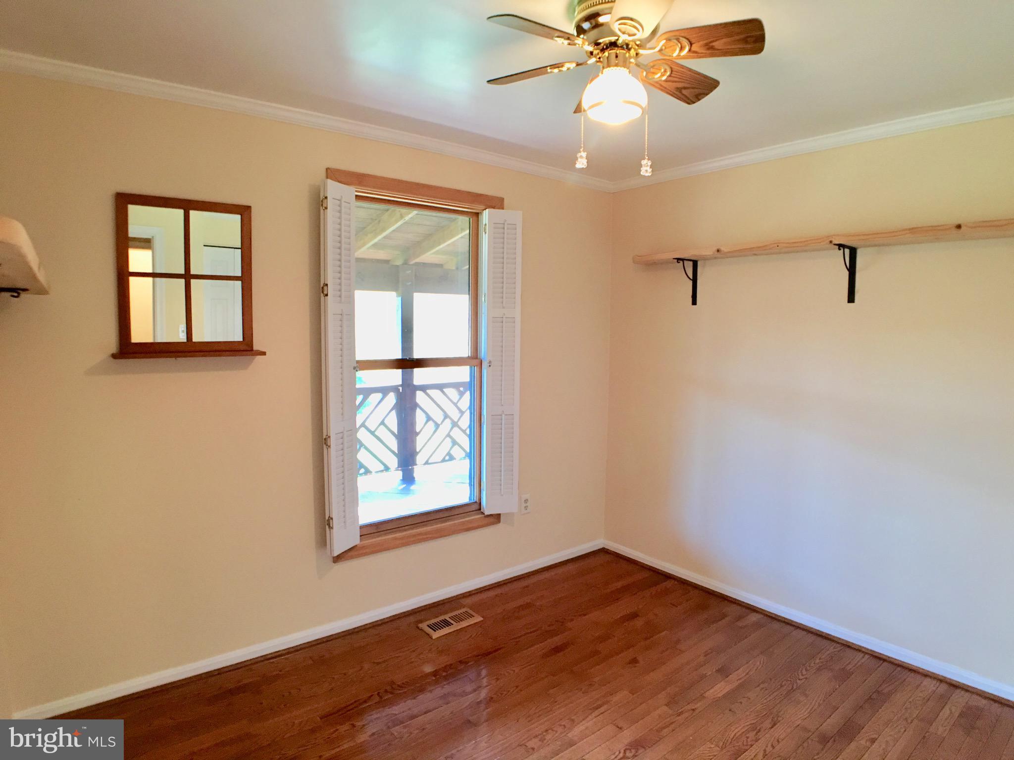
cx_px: 507
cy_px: 380
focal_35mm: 29
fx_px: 849
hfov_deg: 61.7
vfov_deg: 48.2
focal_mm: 4.15
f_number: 2.2
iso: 64
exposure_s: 1/15
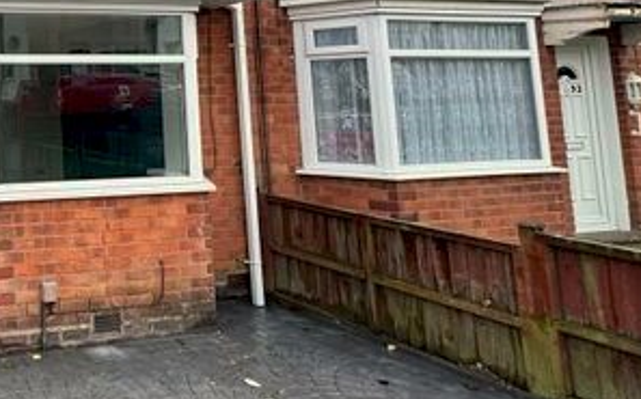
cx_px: -82
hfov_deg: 42.2
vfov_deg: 34.3
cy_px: 42
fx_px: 611
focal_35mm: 35
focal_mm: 2.22
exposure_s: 1/246
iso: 40
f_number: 2.2
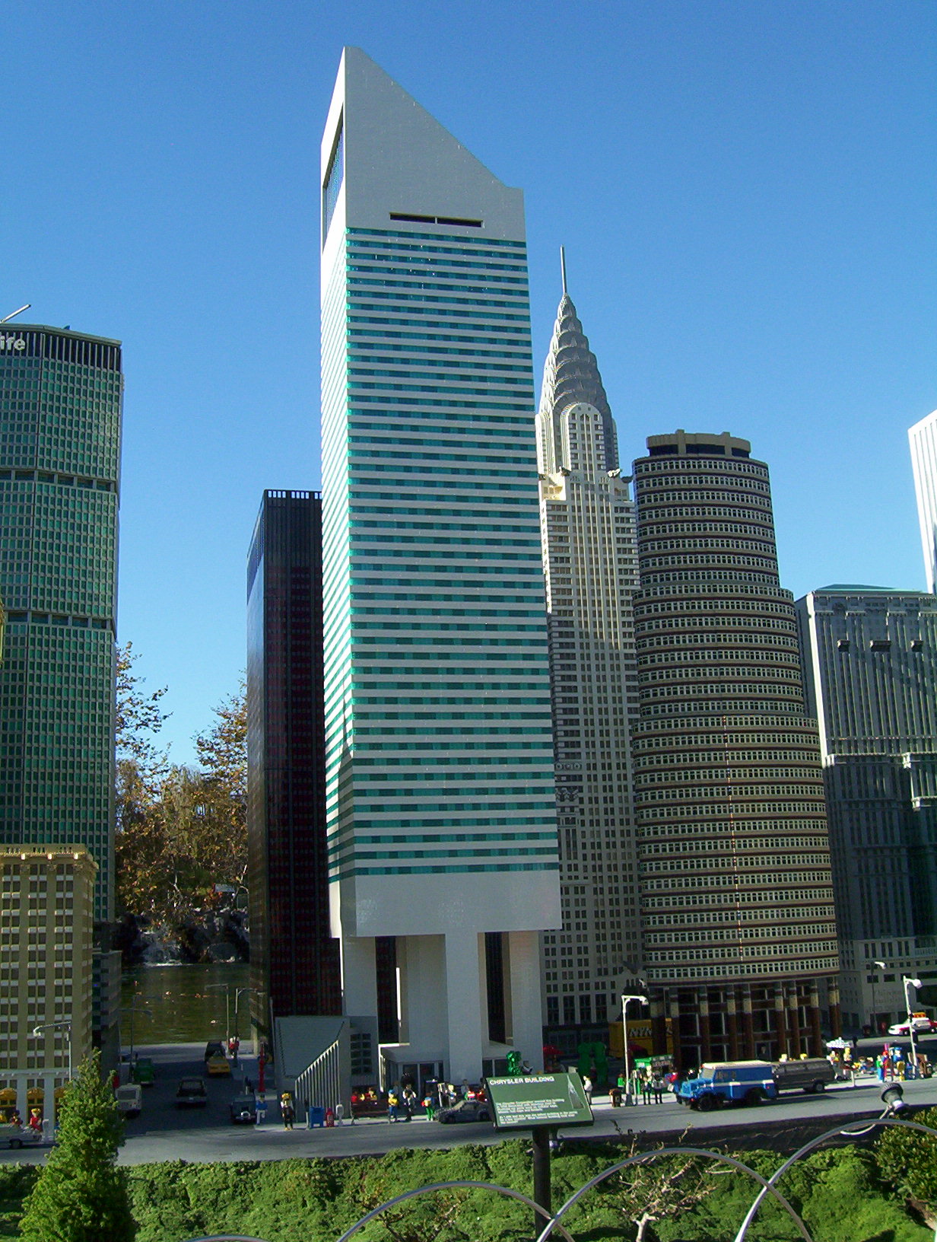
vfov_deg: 43.8
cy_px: 621
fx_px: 1545
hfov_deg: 33.7
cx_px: 468
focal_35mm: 43
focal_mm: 5.77
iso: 100
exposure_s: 1/444
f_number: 5.17
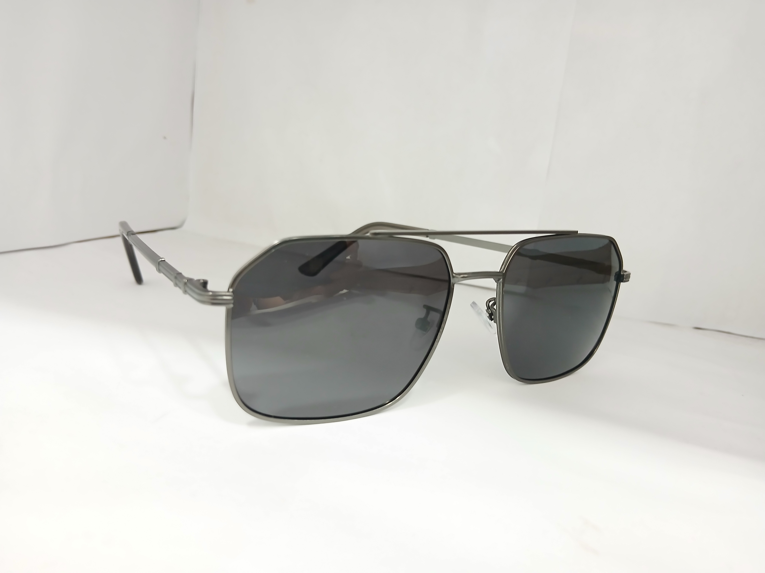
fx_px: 575
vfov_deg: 53.1
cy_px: 286
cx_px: 382
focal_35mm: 26
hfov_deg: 67.3
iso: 320
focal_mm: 3.98
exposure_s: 1/33.3
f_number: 1.8
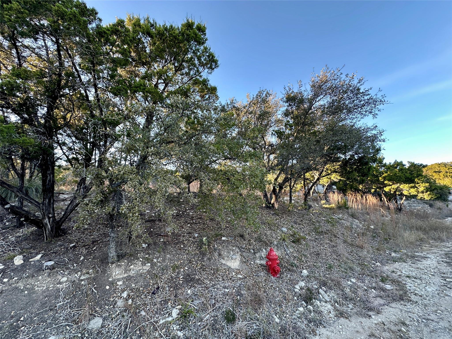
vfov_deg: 85.7
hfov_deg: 102.1
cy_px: 170
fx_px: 183
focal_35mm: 14
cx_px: 226
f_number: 2.2
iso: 50
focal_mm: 2.22
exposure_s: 1/99
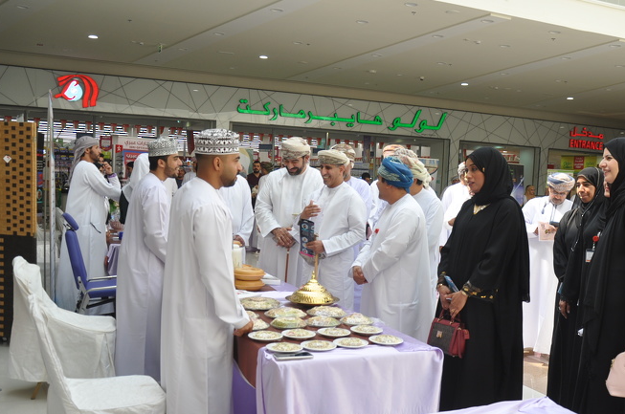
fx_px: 669
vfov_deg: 34.3
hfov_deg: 50.0
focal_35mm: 39
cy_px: 239
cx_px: 339
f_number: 5.6
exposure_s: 1/125
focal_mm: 21
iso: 200
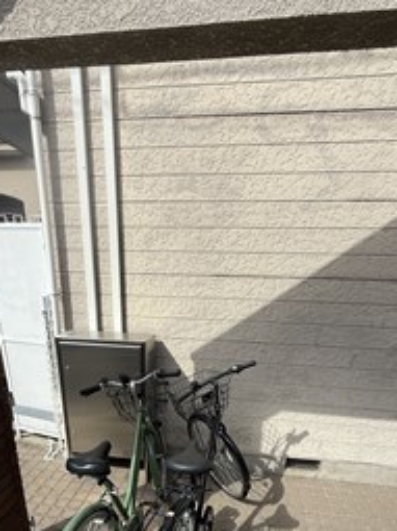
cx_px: 183
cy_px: 400
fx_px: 337
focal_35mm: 22
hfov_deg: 61.0
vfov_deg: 71.1
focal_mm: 2.22
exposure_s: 1/1572
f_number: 2.2
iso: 50
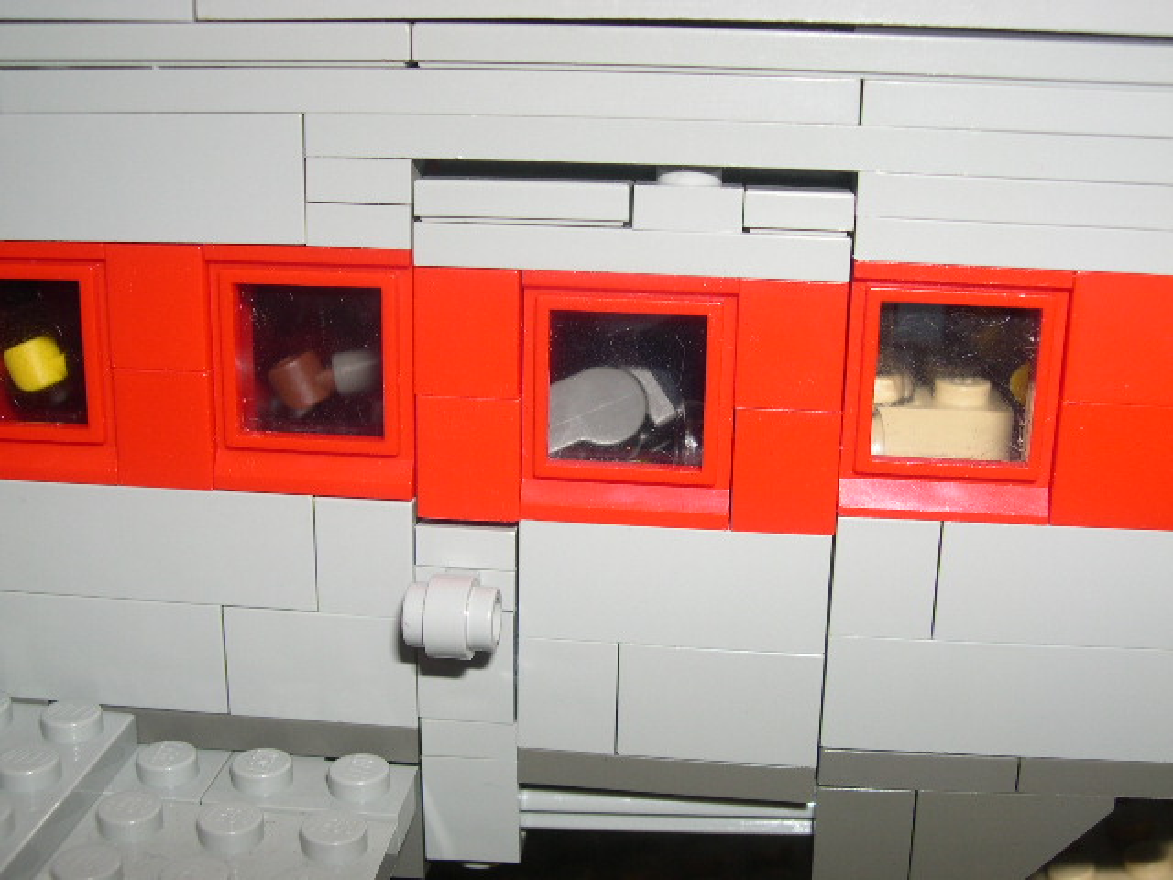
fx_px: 1423
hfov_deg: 44.8
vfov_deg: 34.3
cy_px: 440
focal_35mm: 42
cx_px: 586
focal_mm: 9
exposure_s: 1/60
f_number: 8
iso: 100
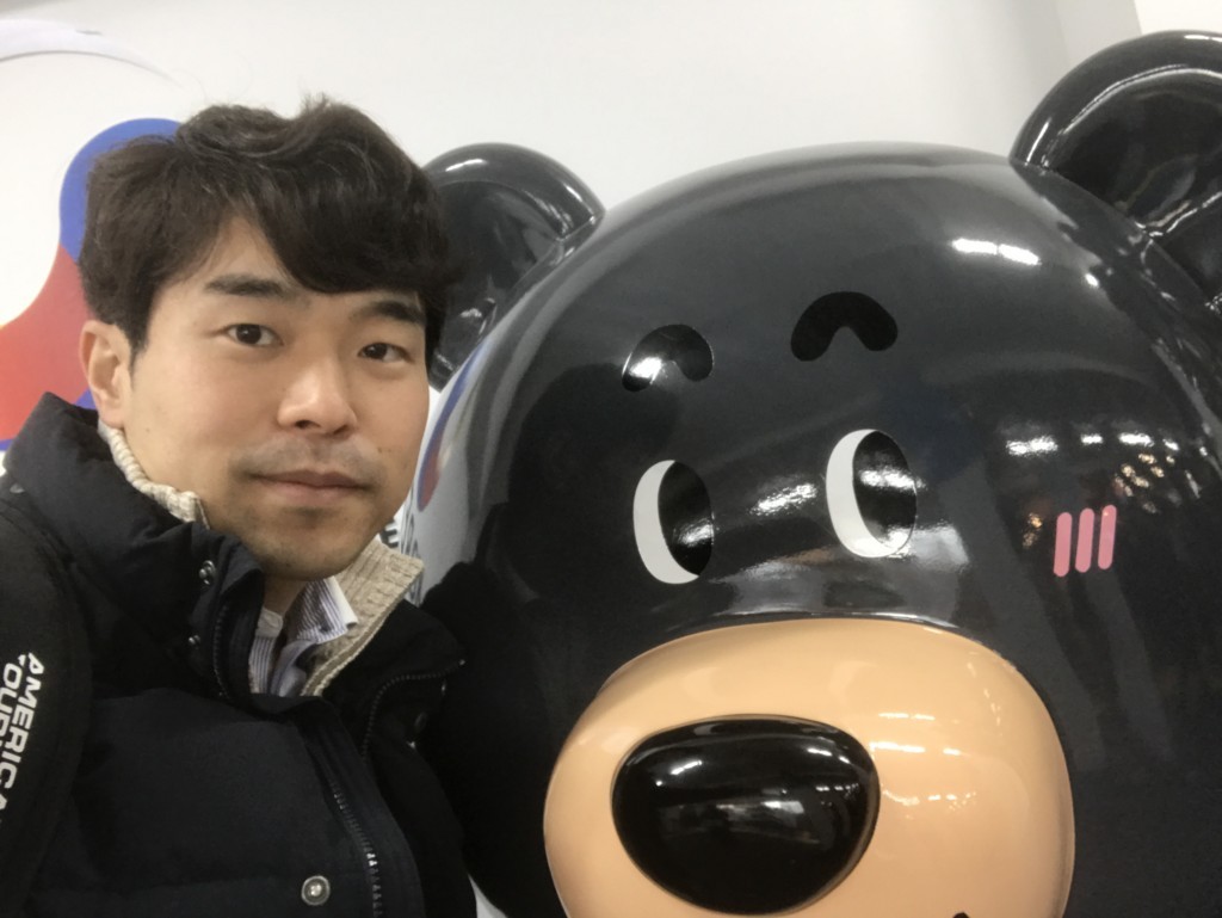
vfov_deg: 44.2
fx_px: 1130
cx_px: 611
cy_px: 459
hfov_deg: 56.8
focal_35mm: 32
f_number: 2.2
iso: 100
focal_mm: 2.87
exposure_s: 1/40
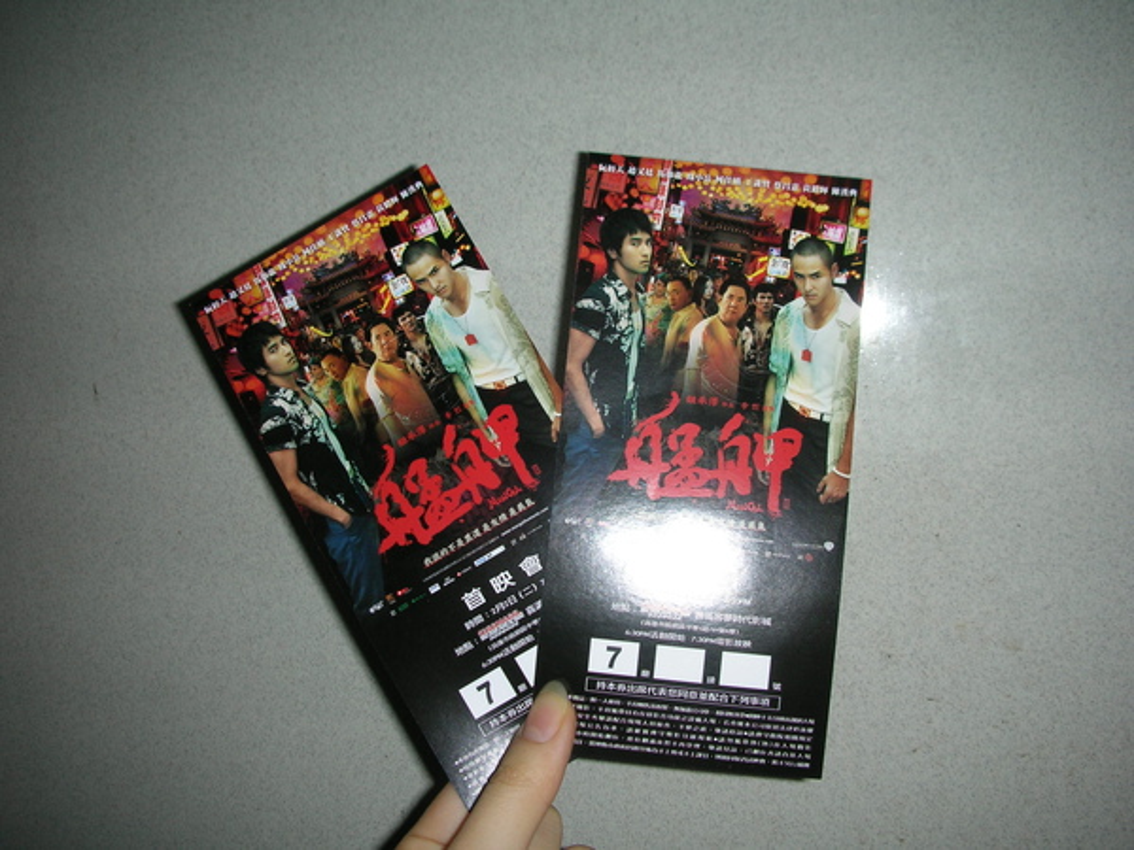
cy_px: 425
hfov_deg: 52.6
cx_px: 567
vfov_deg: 40.7
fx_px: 1147
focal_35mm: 35
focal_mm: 5.8
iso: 50
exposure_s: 1/60.1
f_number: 3
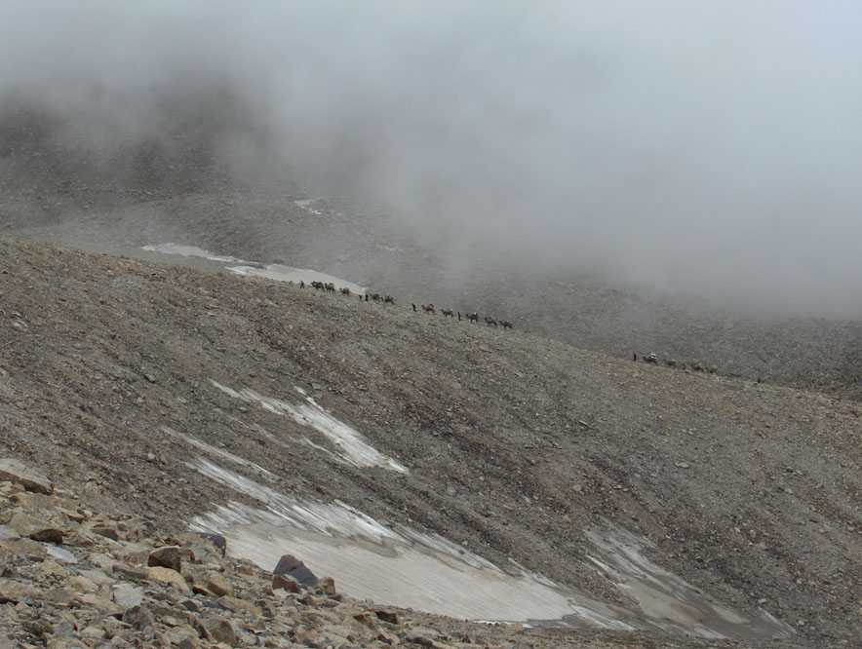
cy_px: 324
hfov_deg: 22.7
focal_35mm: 86
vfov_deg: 17.2
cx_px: 431
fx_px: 2145
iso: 100
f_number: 6.7
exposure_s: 1/183
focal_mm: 17.5
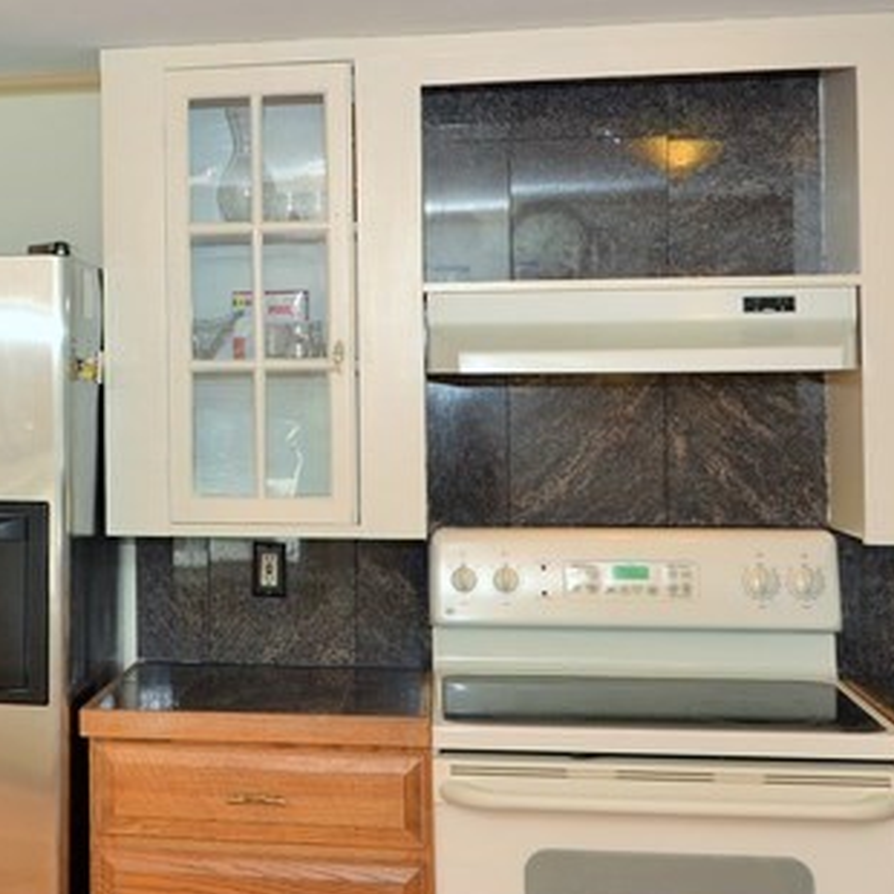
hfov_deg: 27.3
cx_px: -14
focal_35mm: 59
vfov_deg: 29.0
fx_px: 1724
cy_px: 353
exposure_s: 1/80
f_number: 4.5
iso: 400
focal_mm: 14
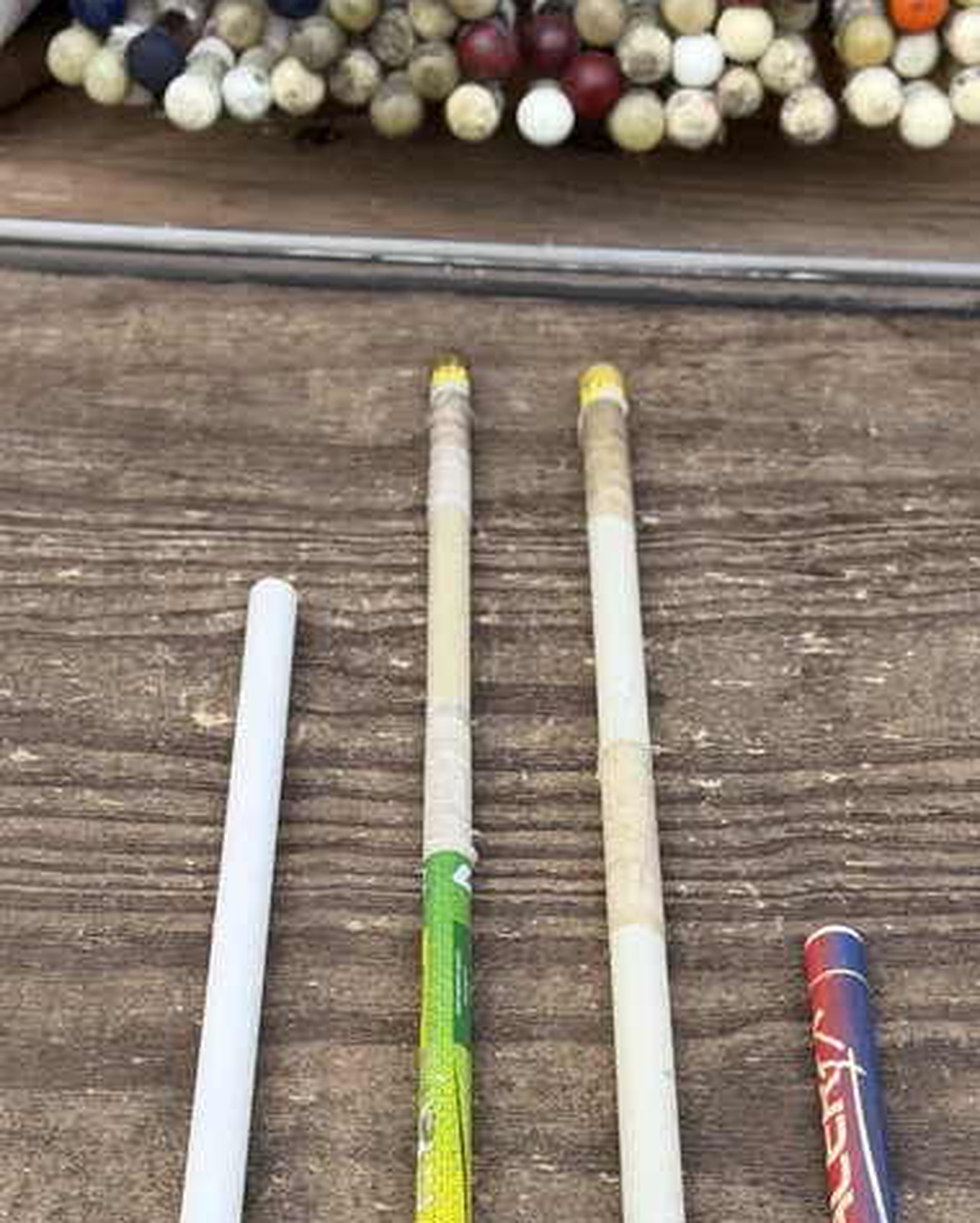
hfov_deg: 19.4
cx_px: 567
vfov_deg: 23.9
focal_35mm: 79
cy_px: 924
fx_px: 2860
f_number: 1.78
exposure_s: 1/516
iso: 64
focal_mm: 6.76
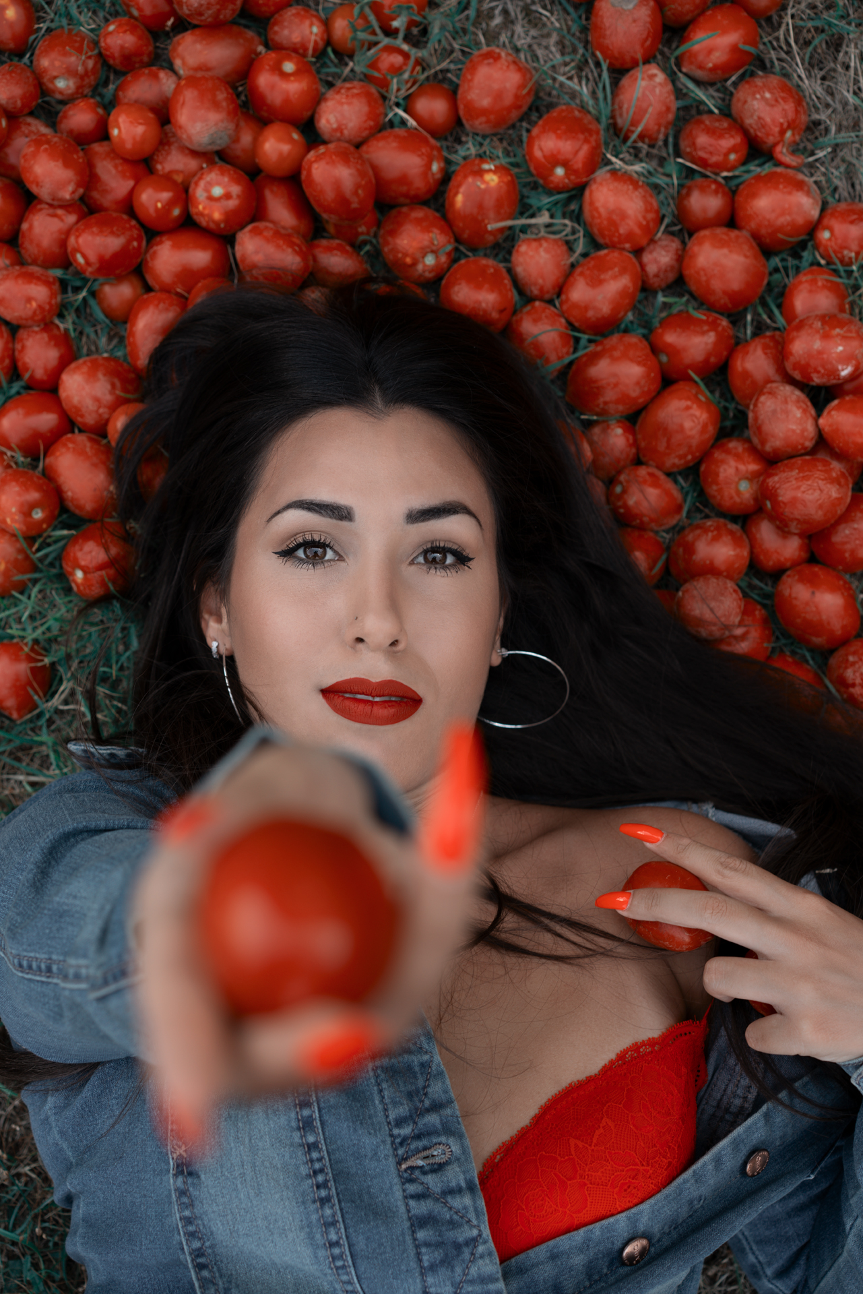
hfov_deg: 24.6
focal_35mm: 55
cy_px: 647
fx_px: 1976
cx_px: 432
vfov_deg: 36.2
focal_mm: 55
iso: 100
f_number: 4
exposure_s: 1/100
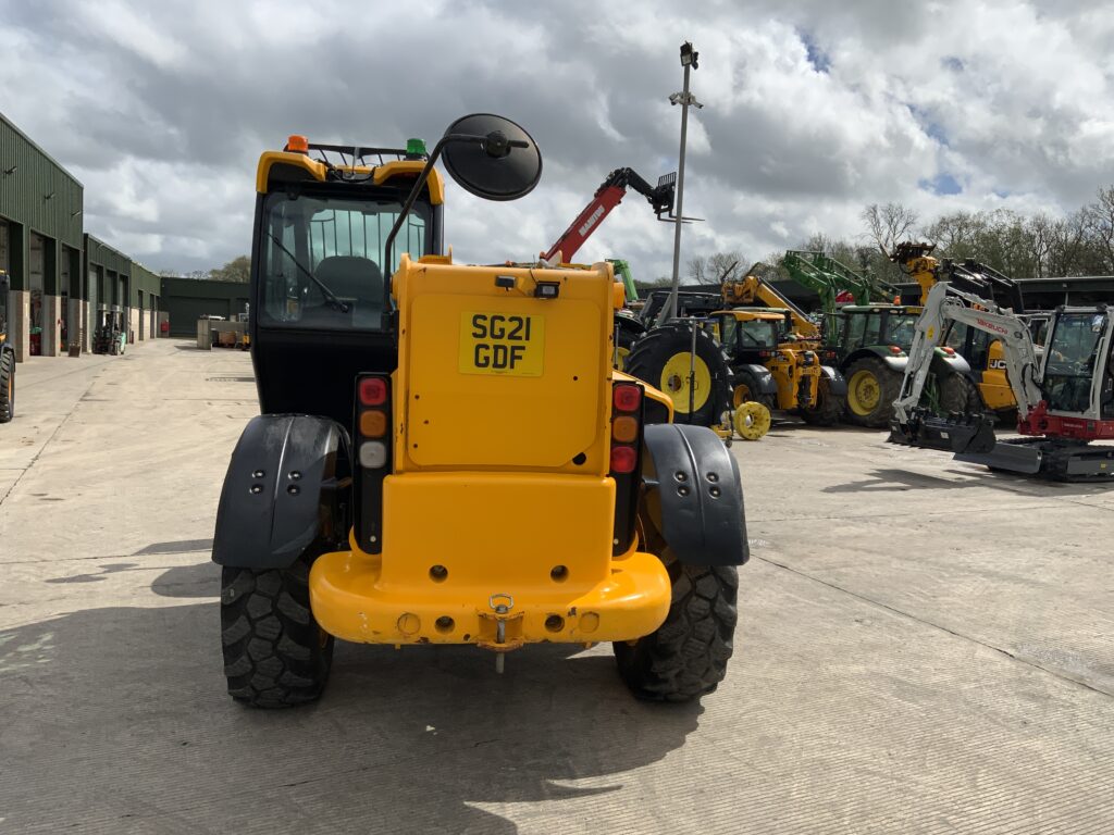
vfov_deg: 48.2
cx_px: 557
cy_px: 418
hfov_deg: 61.7
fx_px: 933
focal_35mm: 29
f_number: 1.8
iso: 20
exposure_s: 1/3322
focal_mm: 3
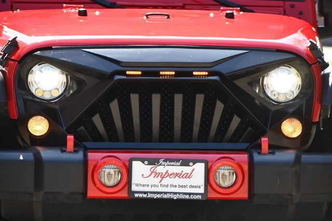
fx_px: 2212
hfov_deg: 8.6
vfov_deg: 5.7
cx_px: 166
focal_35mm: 240
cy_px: 110
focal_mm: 160
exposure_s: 1/500
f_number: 5
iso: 450
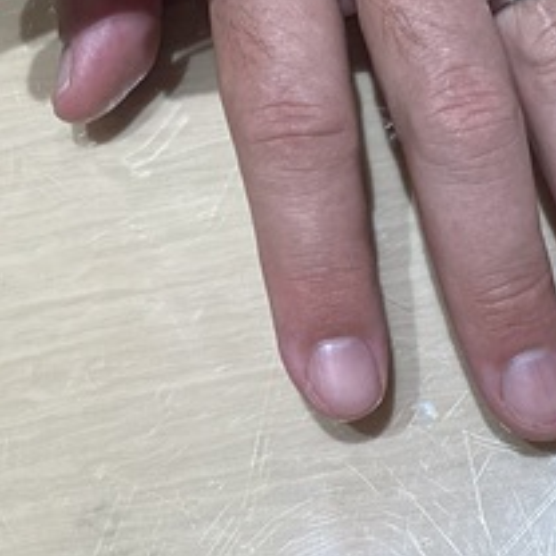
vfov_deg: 21.3
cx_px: 372
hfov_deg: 21.8
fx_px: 1436
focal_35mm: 79
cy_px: 19
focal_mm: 3.3
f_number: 2.4
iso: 64
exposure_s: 1/120
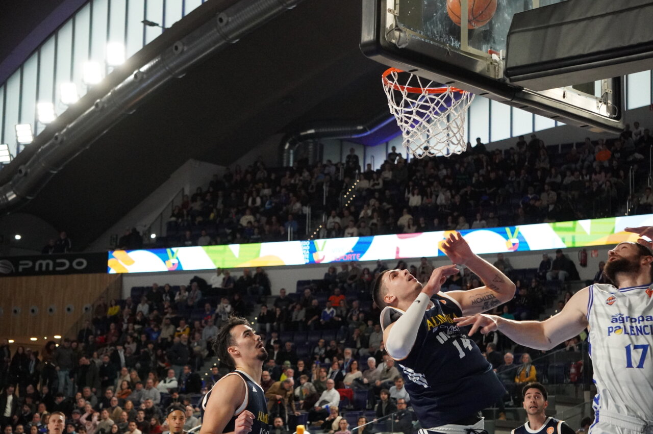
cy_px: 217
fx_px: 1495
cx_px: 326
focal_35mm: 82
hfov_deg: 24.6
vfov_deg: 16.5
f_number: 4.5
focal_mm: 55
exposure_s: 1/1250
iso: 6400
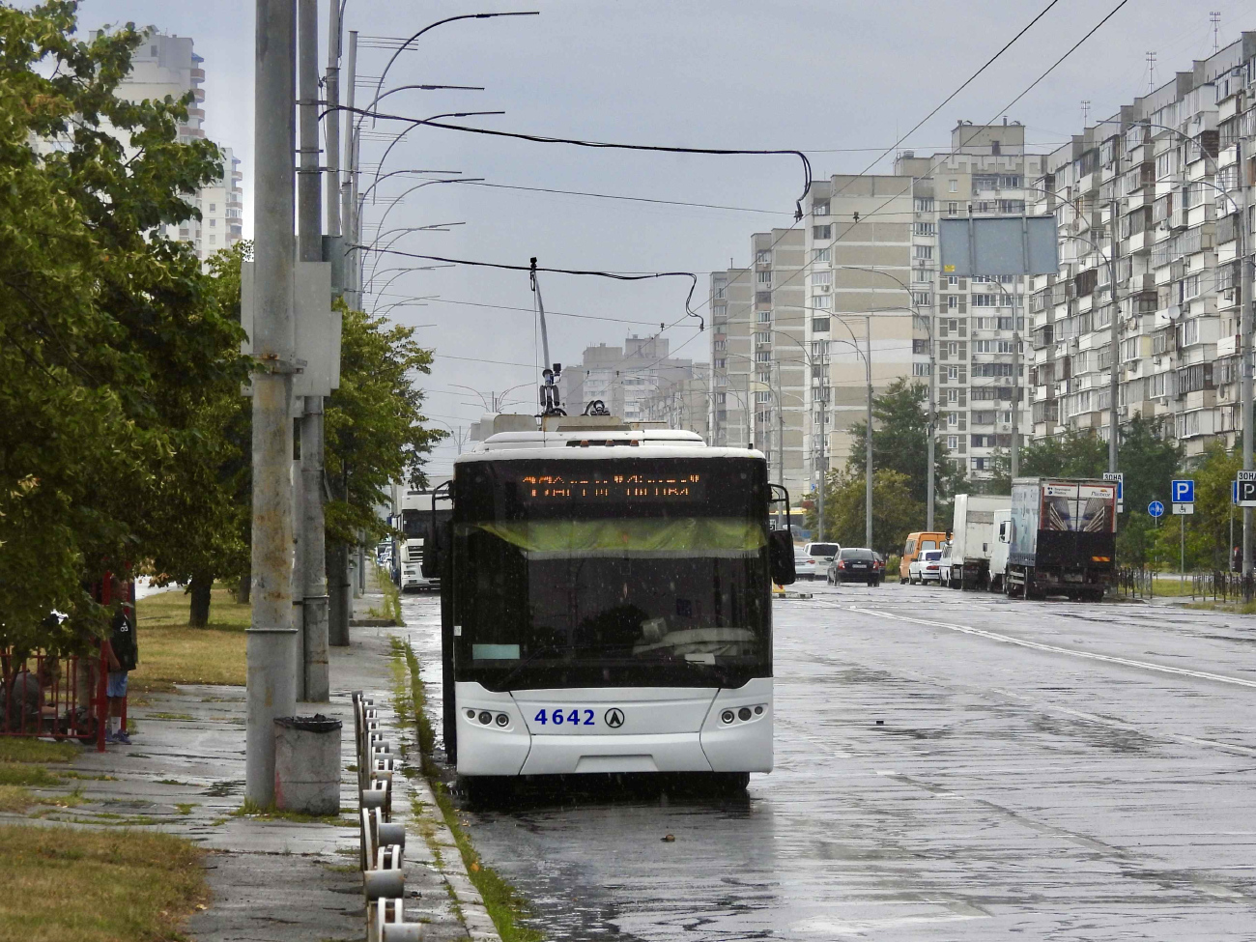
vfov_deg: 12.9
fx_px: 4173
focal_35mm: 115
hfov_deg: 17.1
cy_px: 471
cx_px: 628
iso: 100
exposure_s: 1/1000
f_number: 4
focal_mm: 20.5
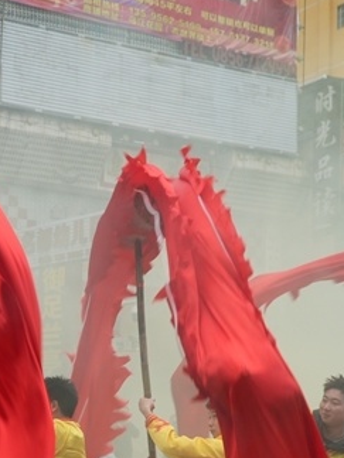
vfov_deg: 29.6
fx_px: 848
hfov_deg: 21.5
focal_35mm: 64
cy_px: 368
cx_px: -58
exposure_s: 1/160
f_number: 4
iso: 125
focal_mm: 18
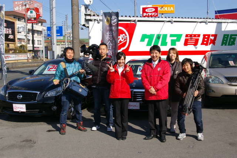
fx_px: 276
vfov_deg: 31.9
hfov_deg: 46.4
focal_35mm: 42
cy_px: 79
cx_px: 118
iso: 200
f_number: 8
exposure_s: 1/350
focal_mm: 28
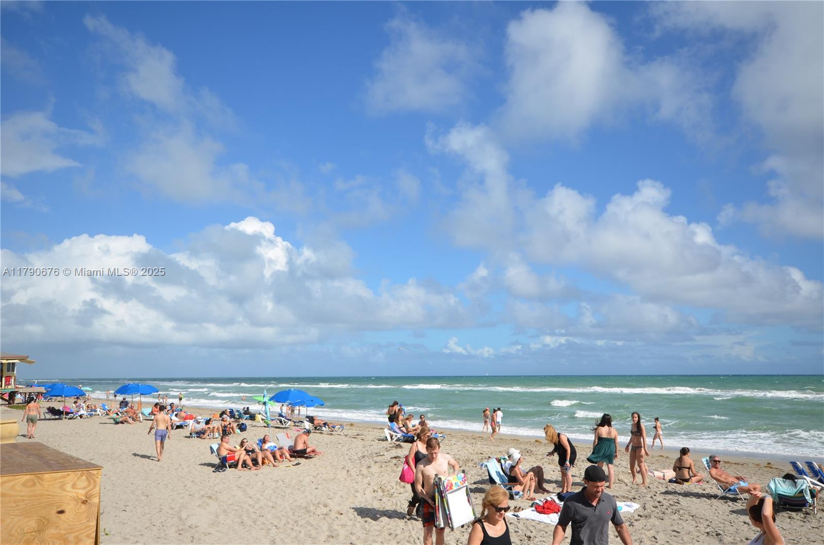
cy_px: 272
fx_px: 685
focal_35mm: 30
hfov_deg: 62.0
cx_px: 412
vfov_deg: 43.4
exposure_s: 1/250
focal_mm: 20
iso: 100
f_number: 8
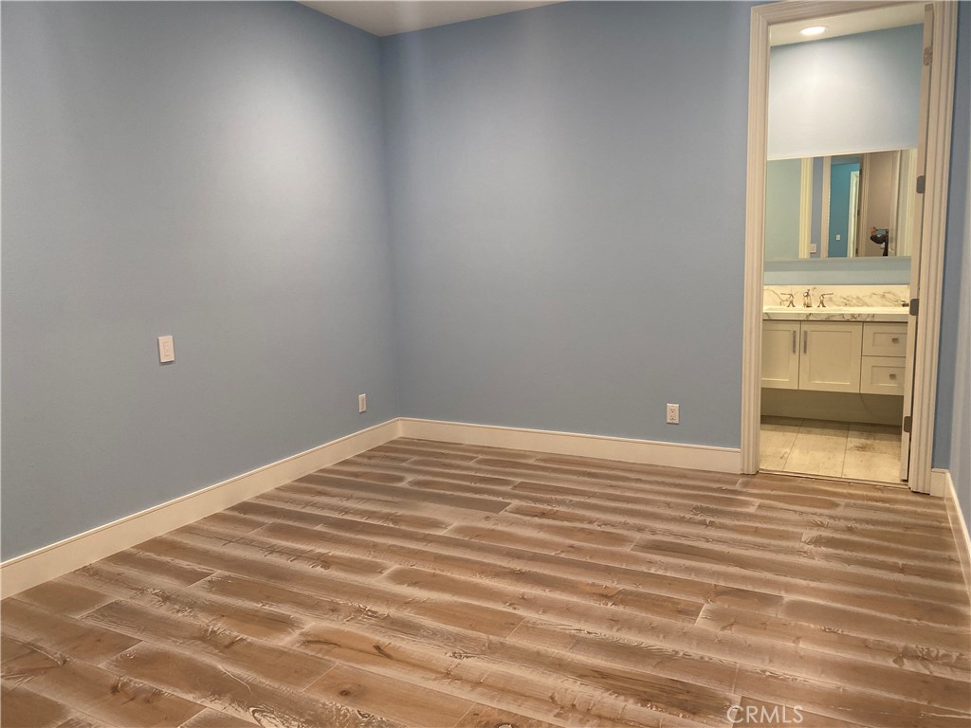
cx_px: 486
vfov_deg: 53.1
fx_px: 729
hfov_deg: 67.3
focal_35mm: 26
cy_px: 364
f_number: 1.8
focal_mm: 4.25
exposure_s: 1/60
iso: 125
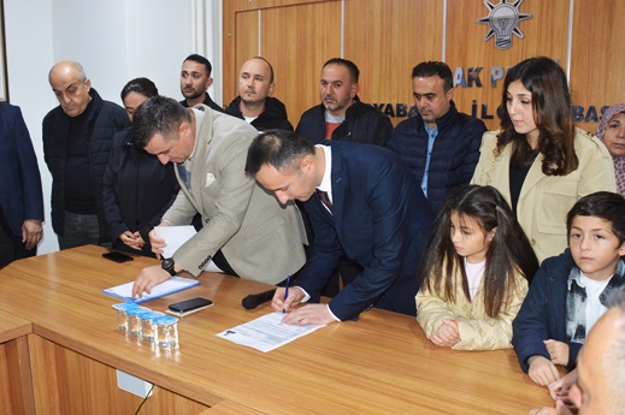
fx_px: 642
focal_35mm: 37
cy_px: 211
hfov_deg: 51.9
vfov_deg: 35.9
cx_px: 295
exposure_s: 1/60
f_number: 3.5
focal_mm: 20
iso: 900
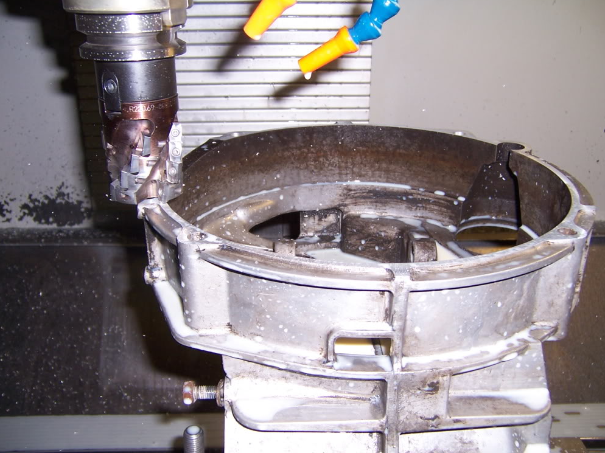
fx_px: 594
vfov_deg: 41.8
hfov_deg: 54.0
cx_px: 298
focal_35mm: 34
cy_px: 224
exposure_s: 1/60
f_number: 2.8
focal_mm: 5.5
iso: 80
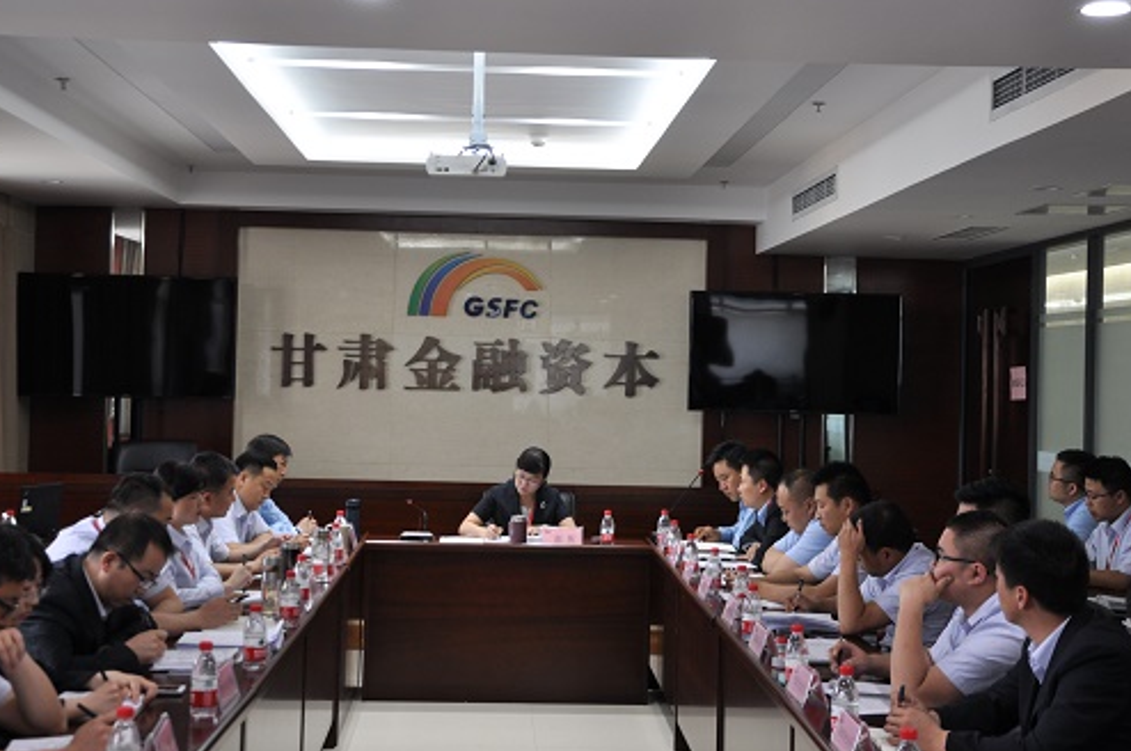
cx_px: 543
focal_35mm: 51
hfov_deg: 38.9
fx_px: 1600
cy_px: 339
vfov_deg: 26.4
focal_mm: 28
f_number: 4
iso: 320
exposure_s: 1/30
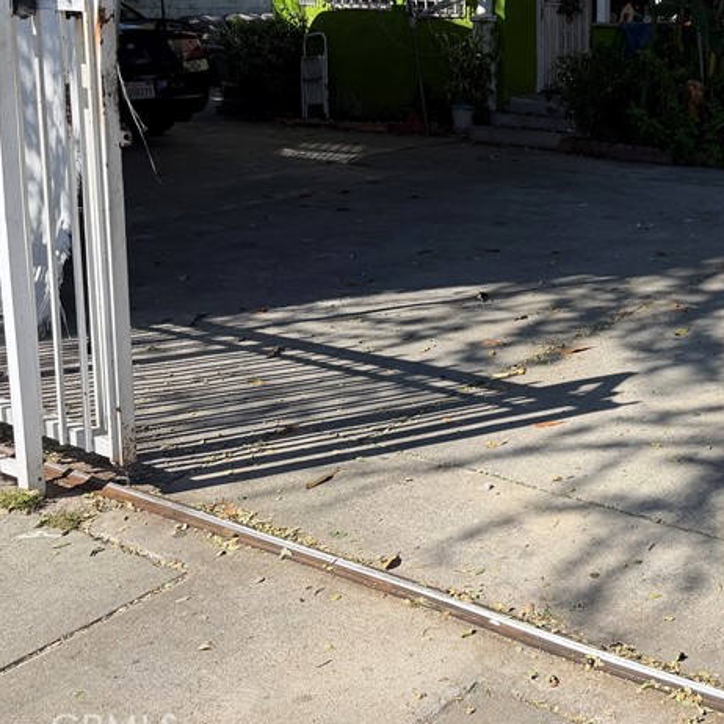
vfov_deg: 35.0
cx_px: 675
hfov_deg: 33.8
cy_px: 149
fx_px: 1112
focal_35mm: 47
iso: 80
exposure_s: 1/2703
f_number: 1.78
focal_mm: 6.76
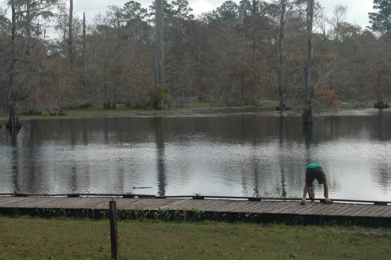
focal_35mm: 100
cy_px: 114
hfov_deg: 20.4
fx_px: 1085
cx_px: 215
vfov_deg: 13.7
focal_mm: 48
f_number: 8
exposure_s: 1/250
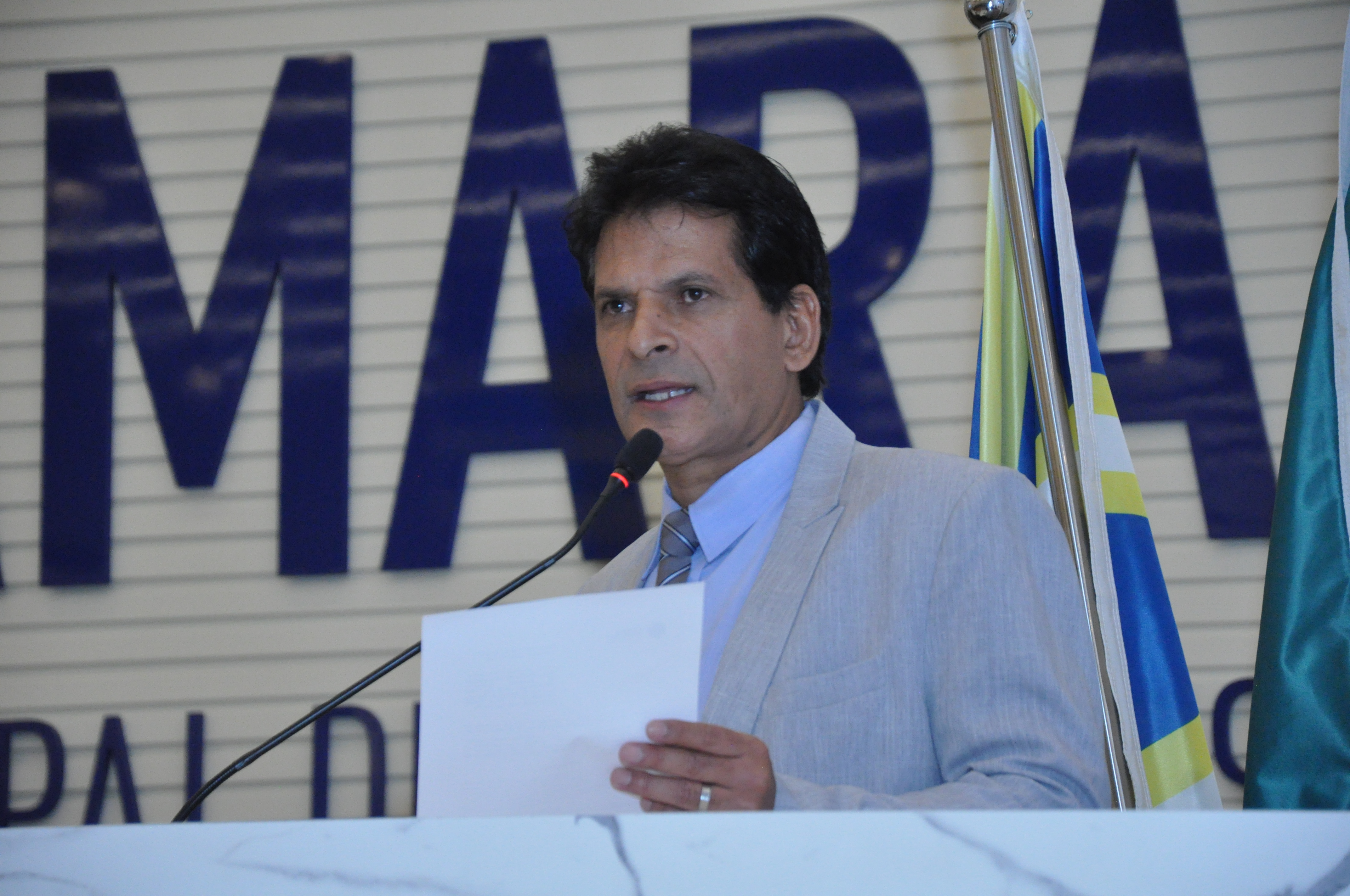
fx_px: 5899
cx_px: 675
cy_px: 448
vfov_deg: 8.7
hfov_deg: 13.1
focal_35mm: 158
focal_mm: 105
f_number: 5.6
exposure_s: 1/160
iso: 2500
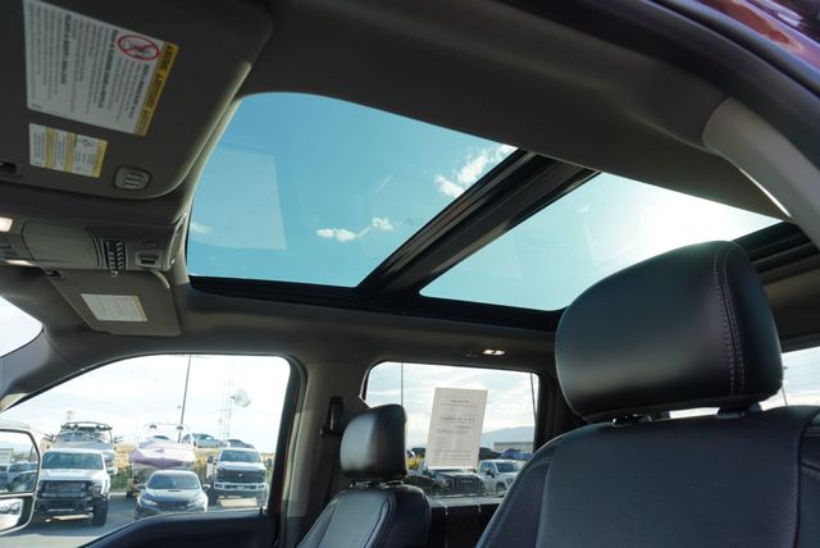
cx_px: 410
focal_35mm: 24
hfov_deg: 73.7
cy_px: 274
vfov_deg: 53.2
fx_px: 547
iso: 100
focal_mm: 16
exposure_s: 1/100
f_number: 5
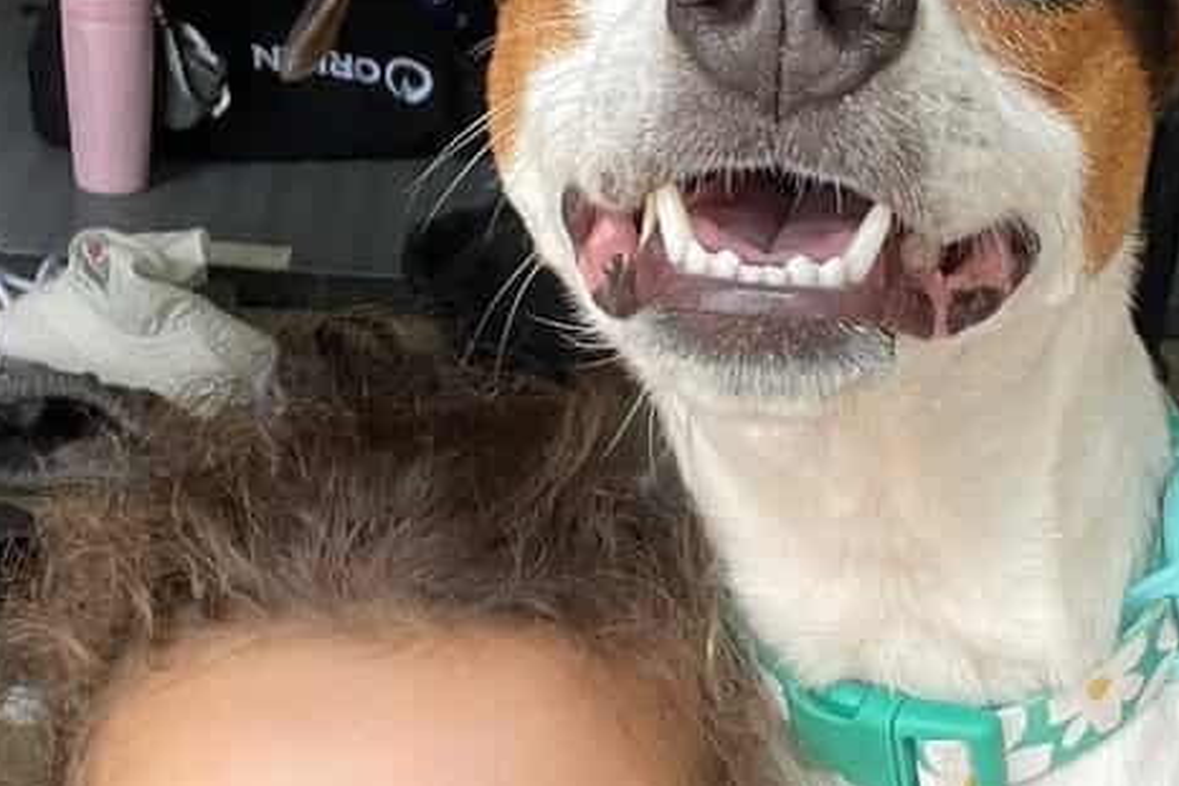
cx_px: 870
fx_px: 2358
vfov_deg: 18.9
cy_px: 510
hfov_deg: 27.7
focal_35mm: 72
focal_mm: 2.71
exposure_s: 1/121
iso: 25
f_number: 2.2
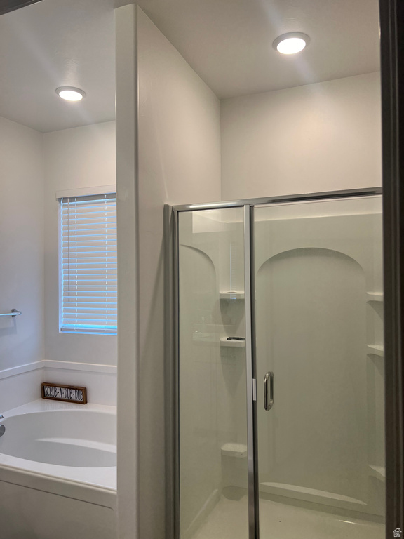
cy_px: 270
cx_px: 202
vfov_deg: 67.3
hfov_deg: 53.1
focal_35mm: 26
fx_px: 405
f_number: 1.5
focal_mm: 5.7
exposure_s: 1/120
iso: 50
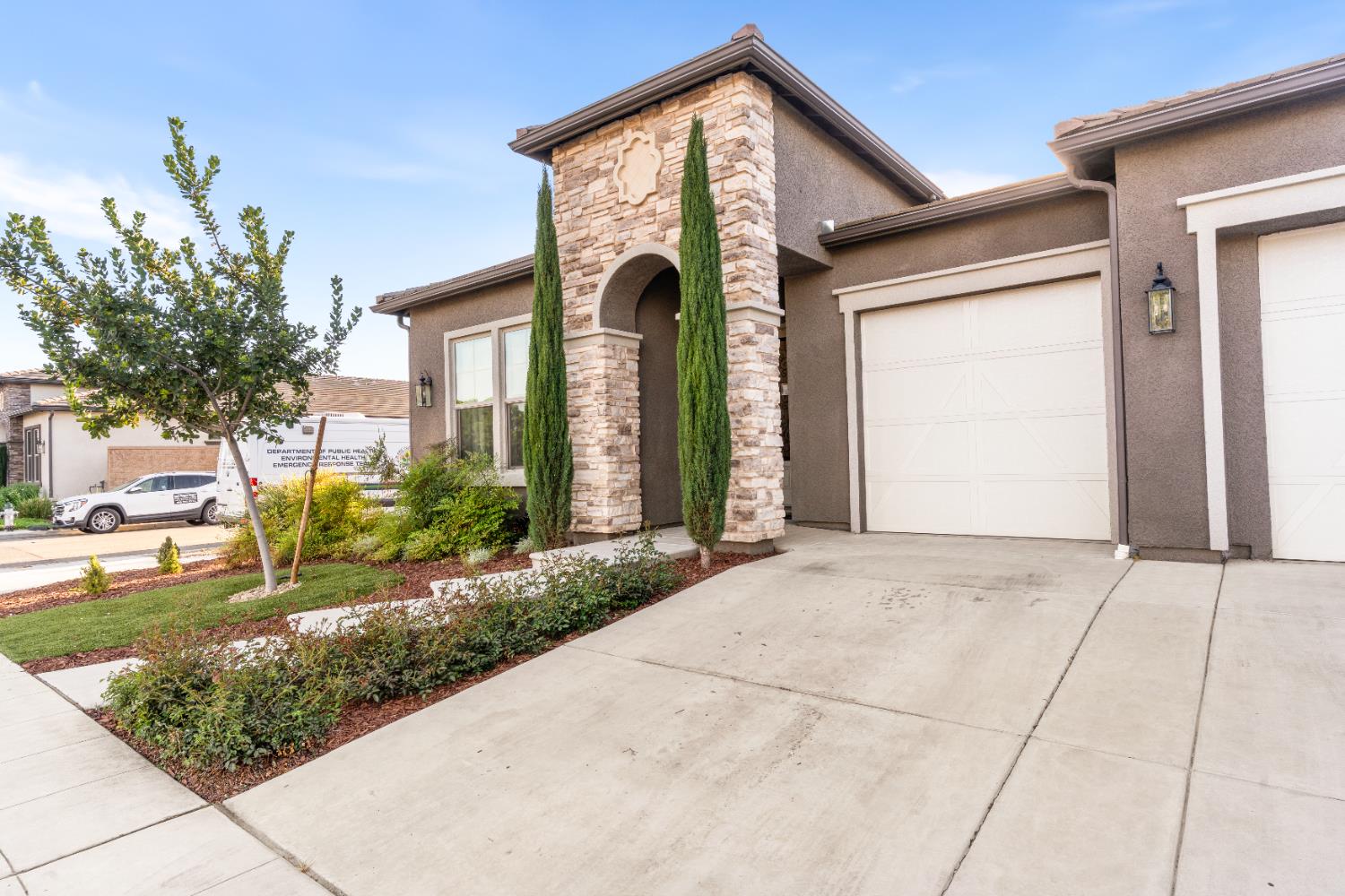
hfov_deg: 84.0
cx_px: 672
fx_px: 747
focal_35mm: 20
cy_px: 448
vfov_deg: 61.9
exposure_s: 1/30
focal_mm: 20
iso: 50
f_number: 10
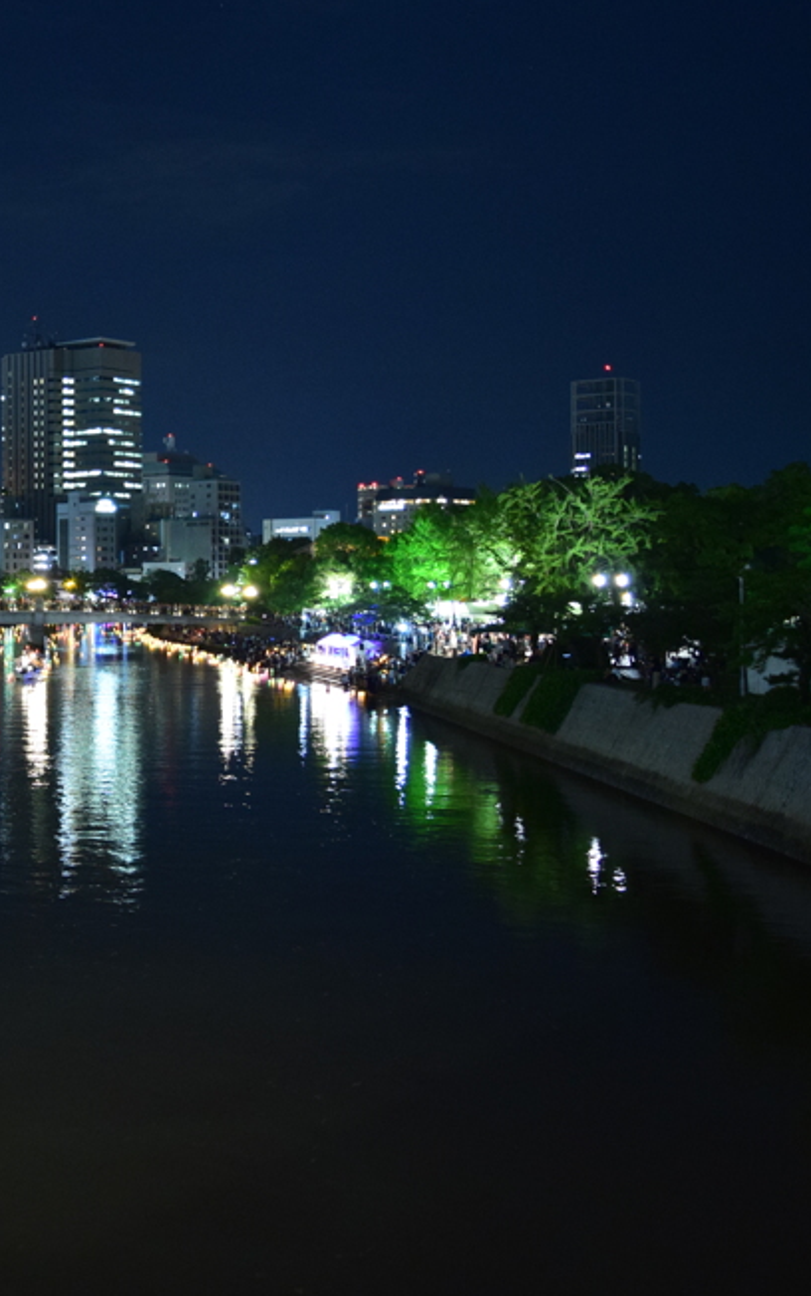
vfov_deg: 41.8
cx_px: -179
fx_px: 1696
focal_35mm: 48
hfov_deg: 24.2
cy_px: 620
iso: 2000
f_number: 3.5
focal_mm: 20
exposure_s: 1/3
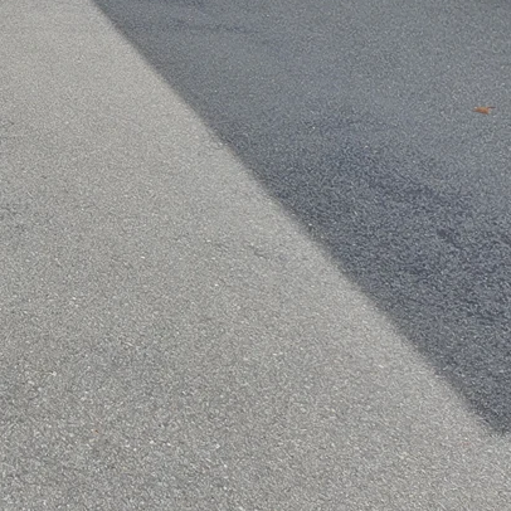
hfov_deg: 24.8
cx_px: 70
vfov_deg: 23.3
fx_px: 1136
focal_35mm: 68
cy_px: -97
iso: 50
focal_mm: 4.32
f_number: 2.4
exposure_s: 1/1536
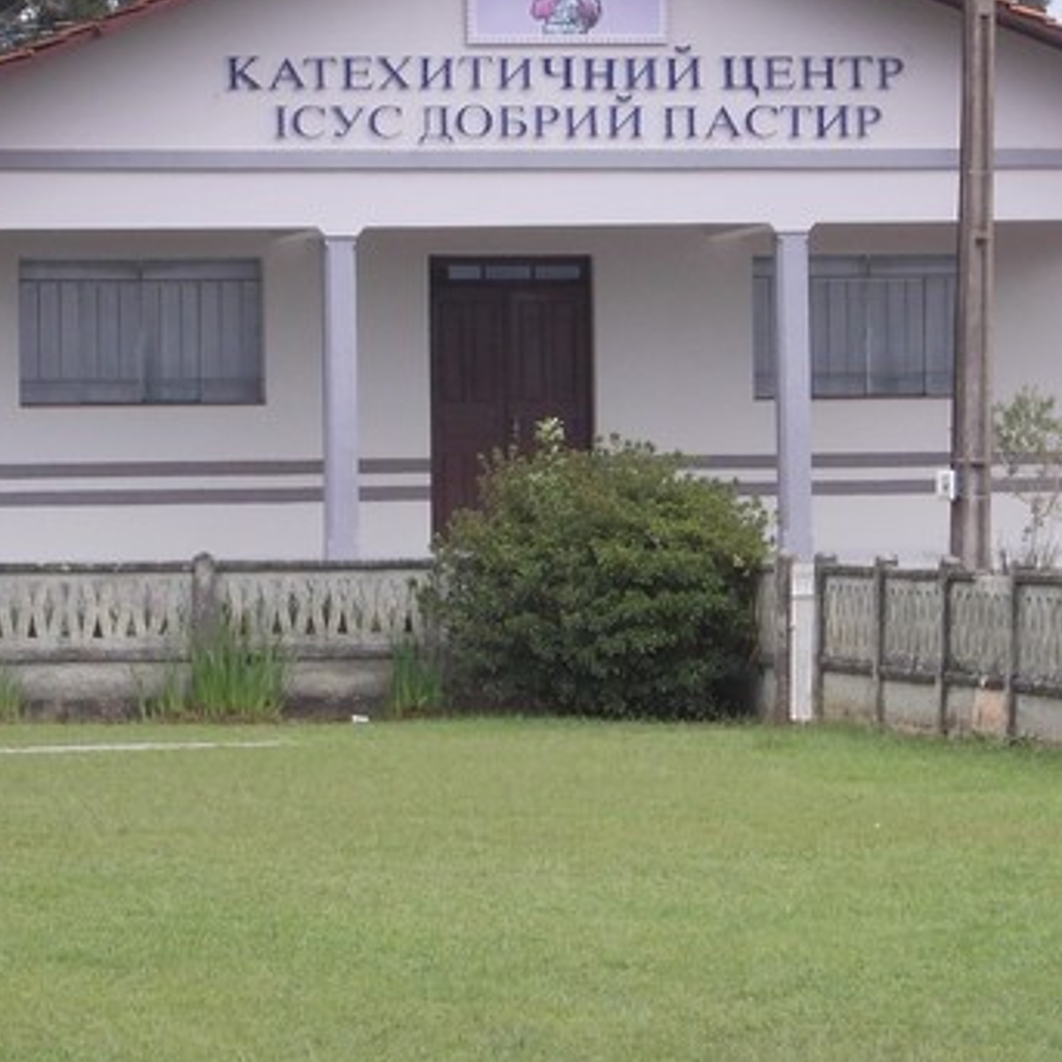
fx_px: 7740
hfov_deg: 7.8
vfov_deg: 7.8
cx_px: 598
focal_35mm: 223
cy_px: 399
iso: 80
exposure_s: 1/160
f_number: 5.8
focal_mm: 16
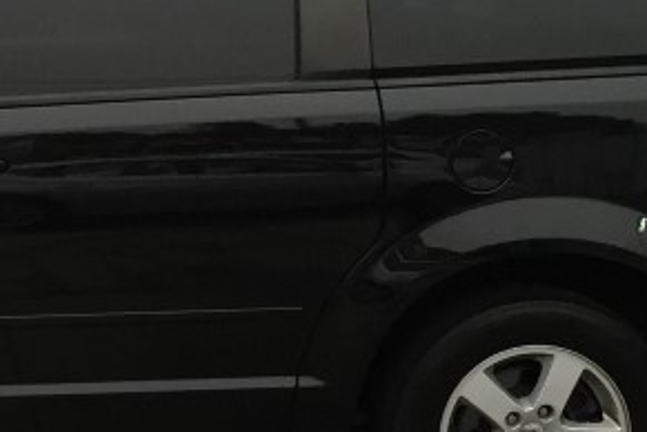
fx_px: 1905
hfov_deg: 18.3
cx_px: -125
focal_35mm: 106
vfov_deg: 12.9
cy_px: 158
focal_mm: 4.15
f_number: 2.2
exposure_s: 1/30
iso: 32
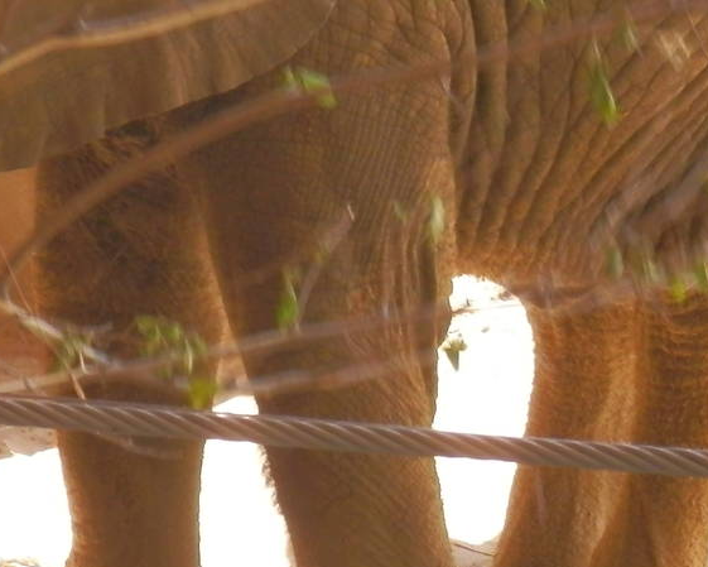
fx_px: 5135
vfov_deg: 6.3
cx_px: 228
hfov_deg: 7.9
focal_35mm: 245
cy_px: 202
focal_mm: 15.8
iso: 200
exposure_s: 1/100
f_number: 4.8
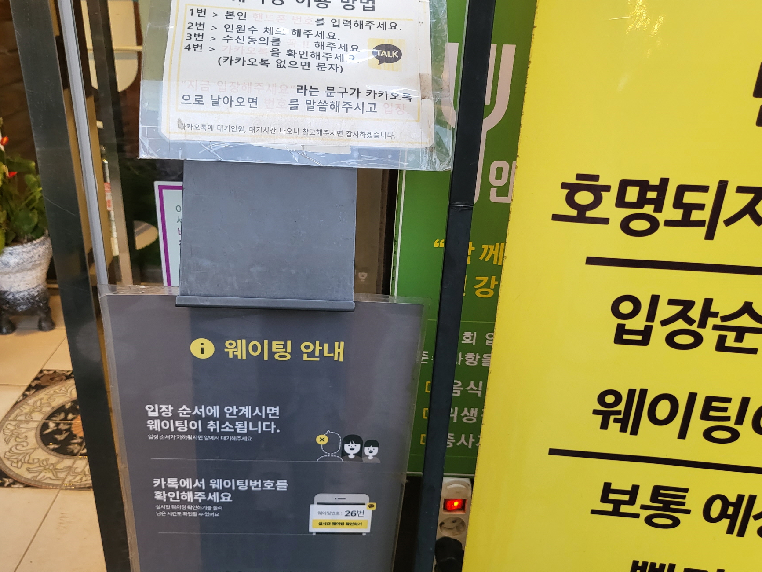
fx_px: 660
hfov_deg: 59.8
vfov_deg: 46.8
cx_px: 343
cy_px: 289
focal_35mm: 30
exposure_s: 1/40
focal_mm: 4.25
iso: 200
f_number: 1.8
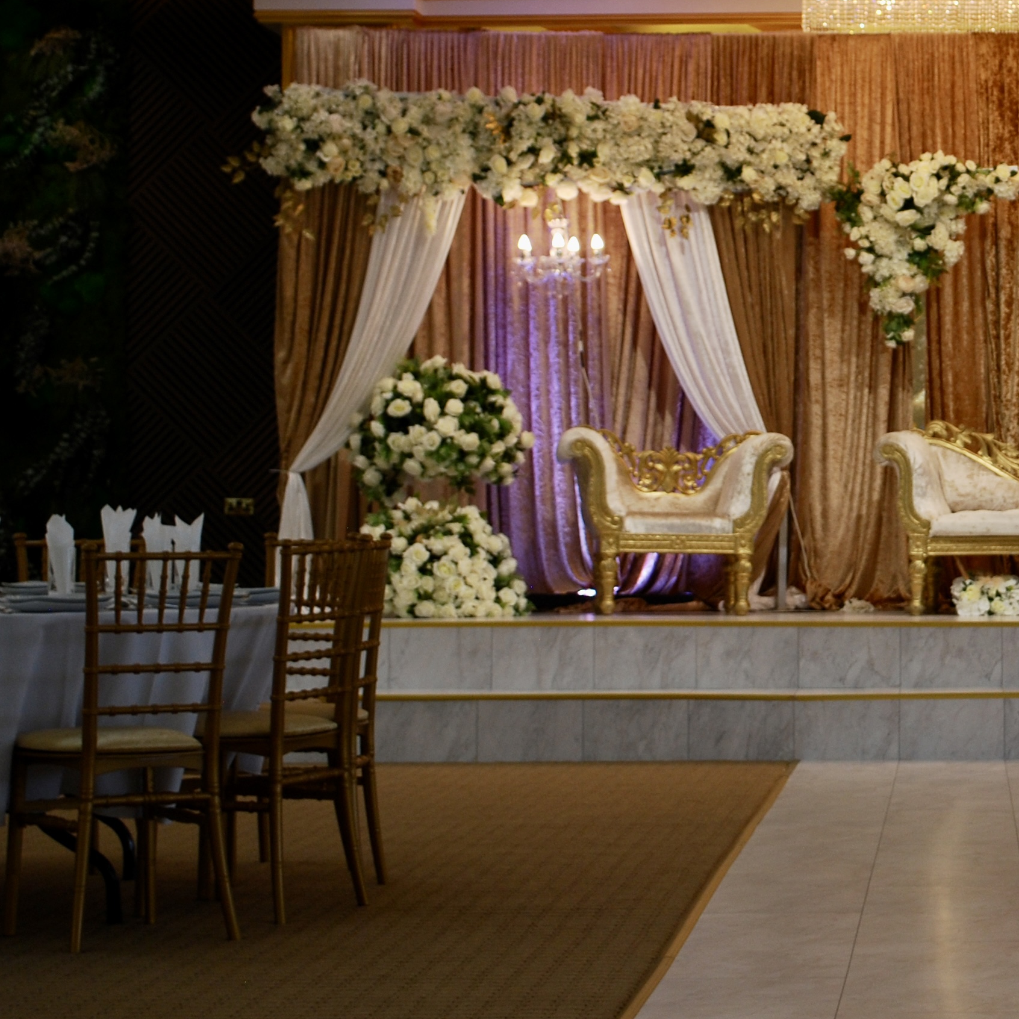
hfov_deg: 15.3
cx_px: 1098
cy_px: 321
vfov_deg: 15.7
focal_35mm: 111
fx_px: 3697
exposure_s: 1/50
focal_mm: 38
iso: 200
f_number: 5.3
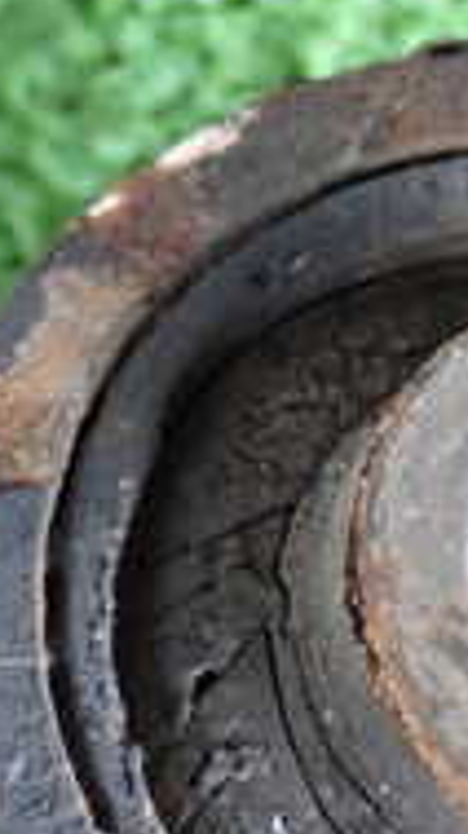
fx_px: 4135
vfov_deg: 11.4
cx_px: 490
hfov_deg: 6.5
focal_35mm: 187
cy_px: 856
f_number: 3.3
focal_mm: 9.65
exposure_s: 1/50
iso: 640
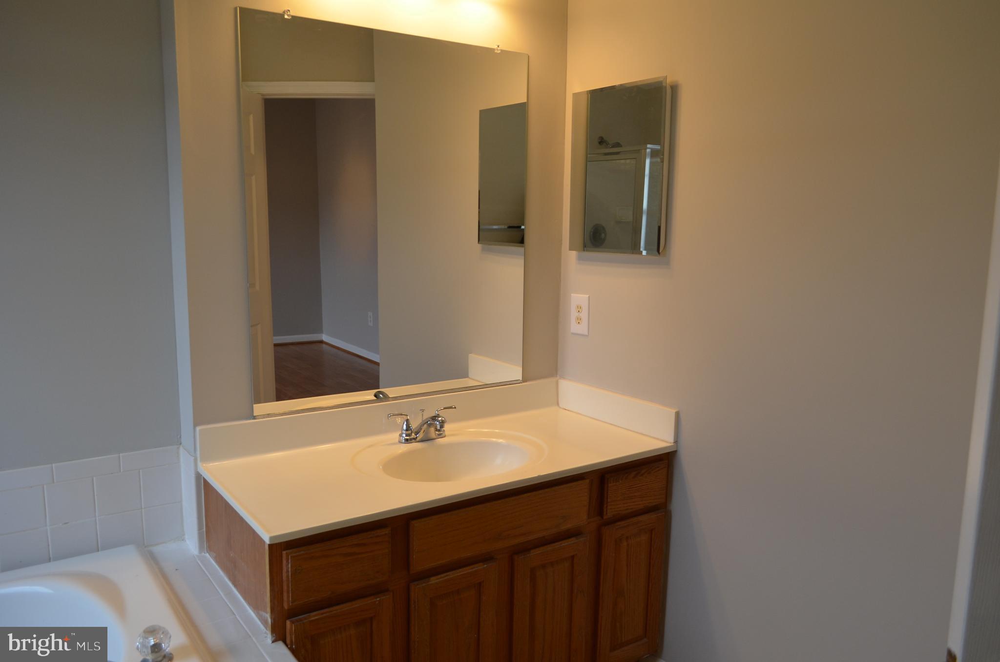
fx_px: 748
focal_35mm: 27
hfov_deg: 67.5
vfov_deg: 47.7
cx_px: 500
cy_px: 331
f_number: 5
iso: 400
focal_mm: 18
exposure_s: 1/100
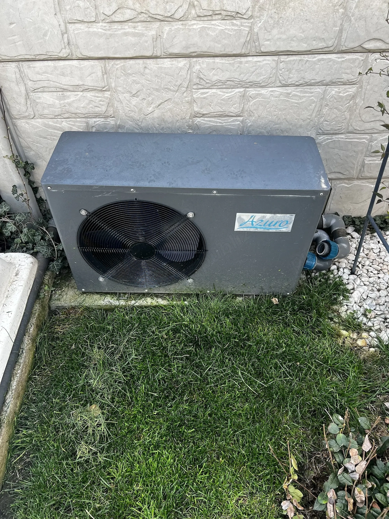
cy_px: 260
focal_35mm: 26
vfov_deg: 67.3
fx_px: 390
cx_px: 194
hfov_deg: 53.0
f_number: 1.5
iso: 40
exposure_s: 1/205
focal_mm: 5.7
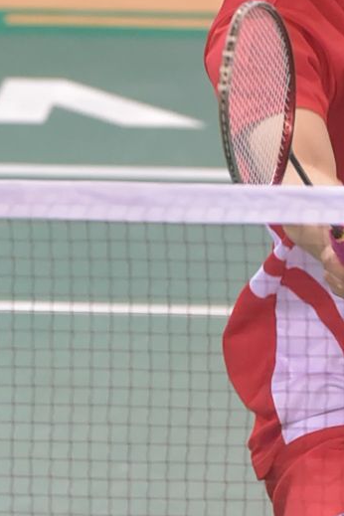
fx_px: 20409
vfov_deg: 1.4
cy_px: 246
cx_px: 333
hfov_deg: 1.0
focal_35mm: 1424
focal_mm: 300
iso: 8000
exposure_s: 1/500
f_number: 6.3
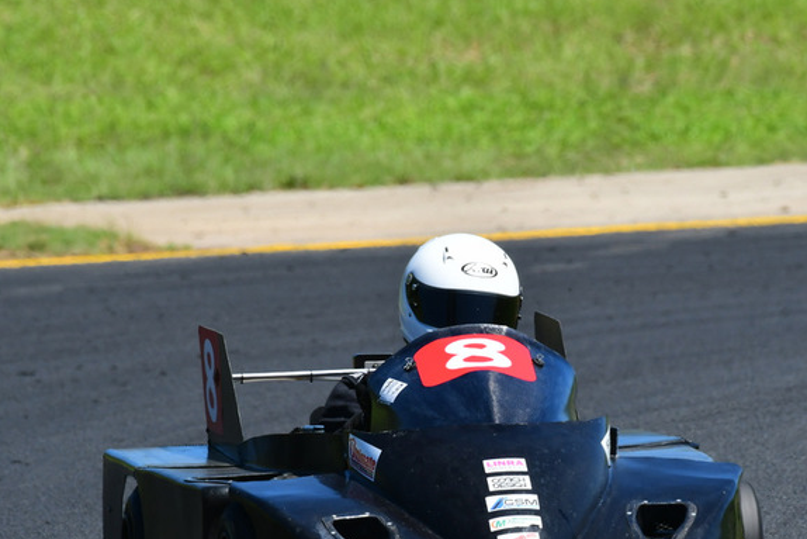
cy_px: 334
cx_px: 493
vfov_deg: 1.3
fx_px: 23452
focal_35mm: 1046
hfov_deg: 2.0
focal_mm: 500
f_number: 11
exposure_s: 1/640
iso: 500
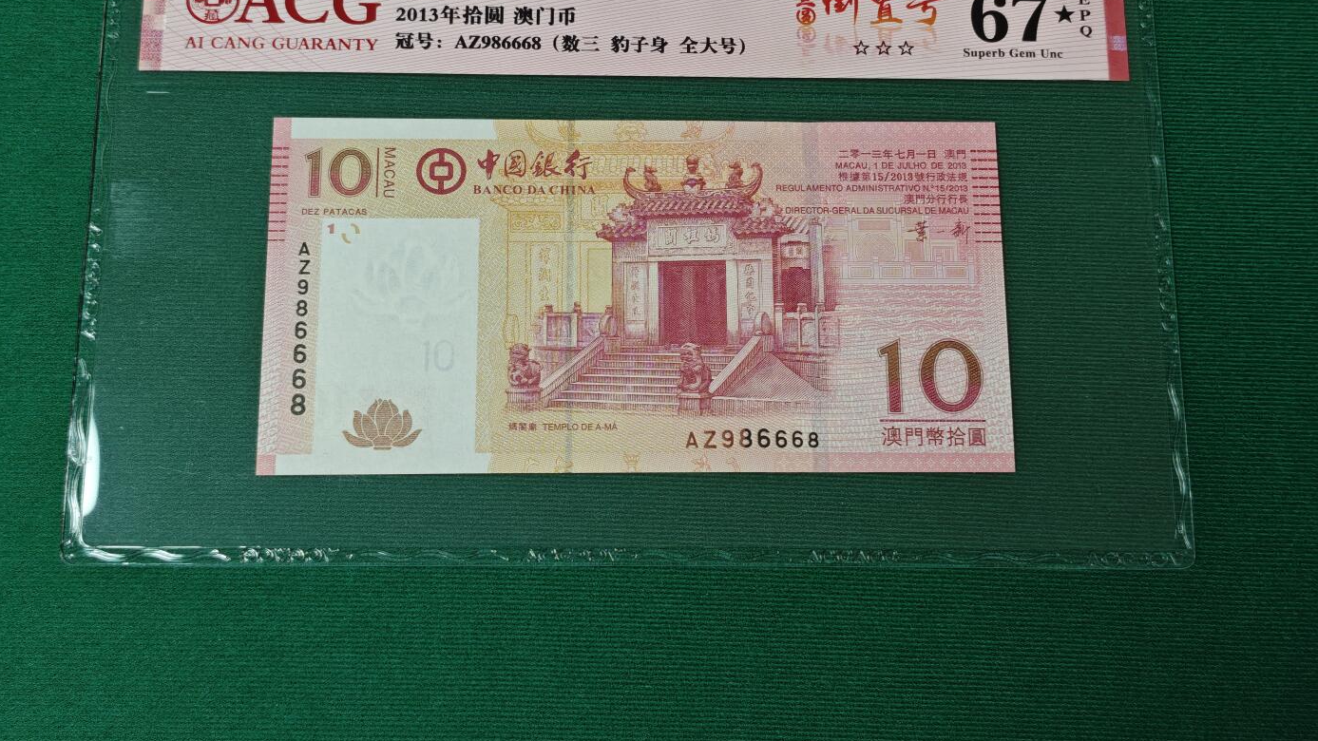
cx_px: 661
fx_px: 1922
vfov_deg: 21.8
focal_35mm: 55
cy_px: 256
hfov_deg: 37.9
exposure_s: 1/100
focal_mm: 5.85
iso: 200
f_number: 1.63
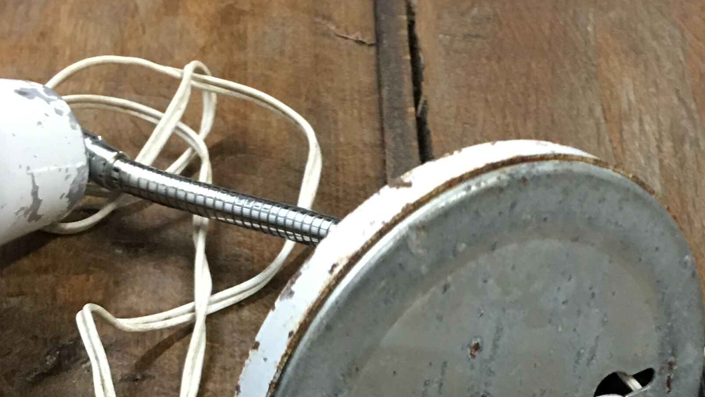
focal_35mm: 79
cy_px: 507
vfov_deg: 14.7
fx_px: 1477
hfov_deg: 26.8
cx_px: 410
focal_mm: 4.15
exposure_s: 1/17
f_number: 2.2
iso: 80
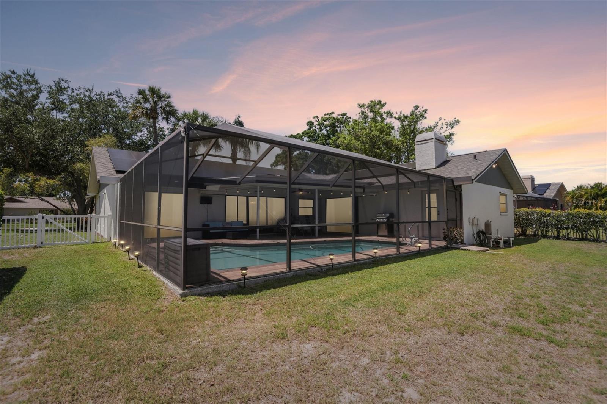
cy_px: 202
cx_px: 304
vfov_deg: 73.7
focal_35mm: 16
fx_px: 270
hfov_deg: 96.7
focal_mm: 16
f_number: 8
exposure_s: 1/1250
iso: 400
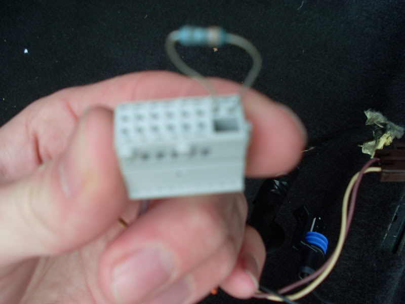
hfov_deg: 49.0
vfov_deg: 37.7
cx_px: 202
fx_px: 445
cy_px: 152
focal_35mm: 38
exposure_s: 1/125
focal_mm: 6.3
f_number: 3
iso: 80
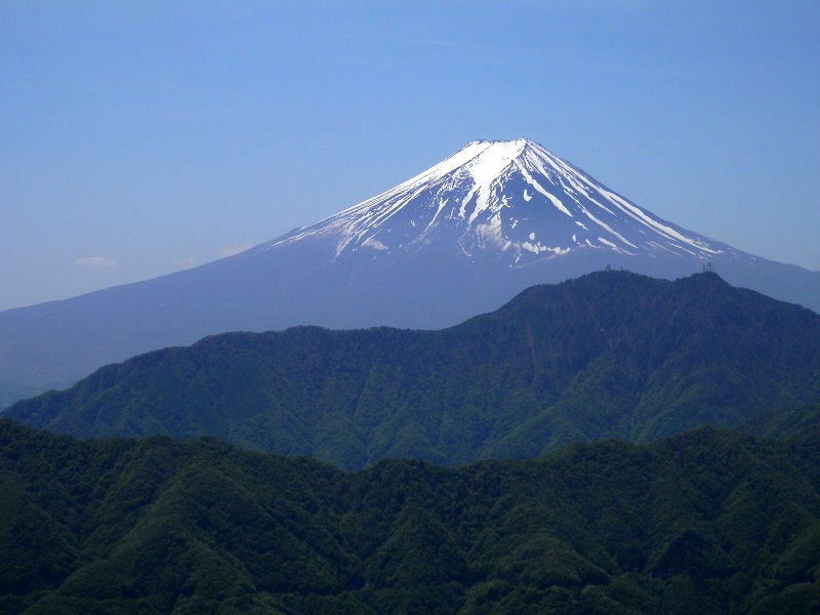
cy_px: 308
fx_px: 2511
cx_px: 410
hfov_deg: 18.5
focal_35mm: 106
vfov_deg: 14.0
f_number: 14.2
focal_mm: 19
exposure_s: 1/250
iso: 80
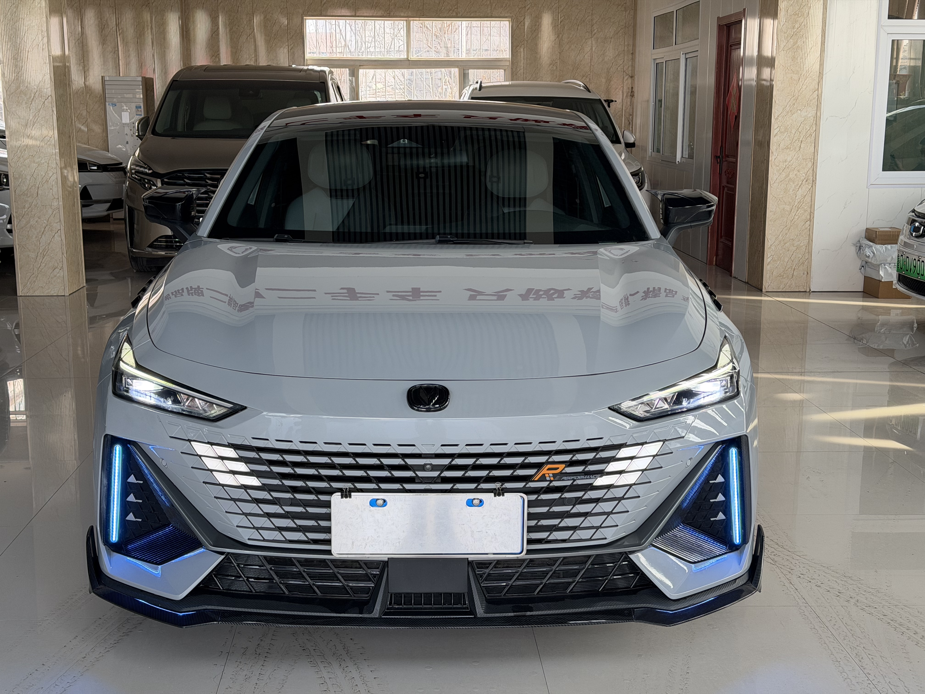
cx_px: 462
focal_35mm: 48
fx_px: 1283
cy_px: 347
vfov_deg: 30.3
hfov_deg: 39.7
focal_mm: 6.76
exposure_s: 1/200
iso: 100
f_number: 1.78
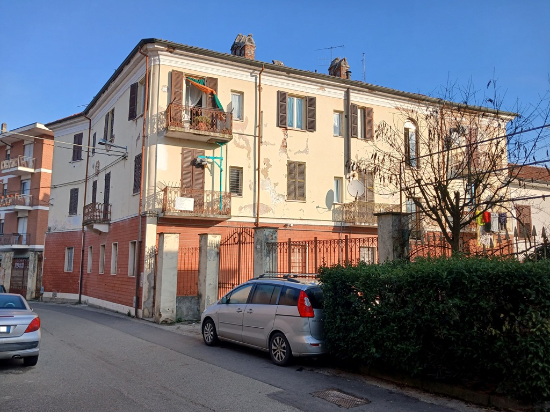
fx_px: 429
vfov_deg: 51.4
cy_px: 206
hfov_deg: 65.3
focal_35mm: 27
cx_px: 275
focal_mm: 3.98
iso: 20
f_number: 1.8
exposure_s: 1/419
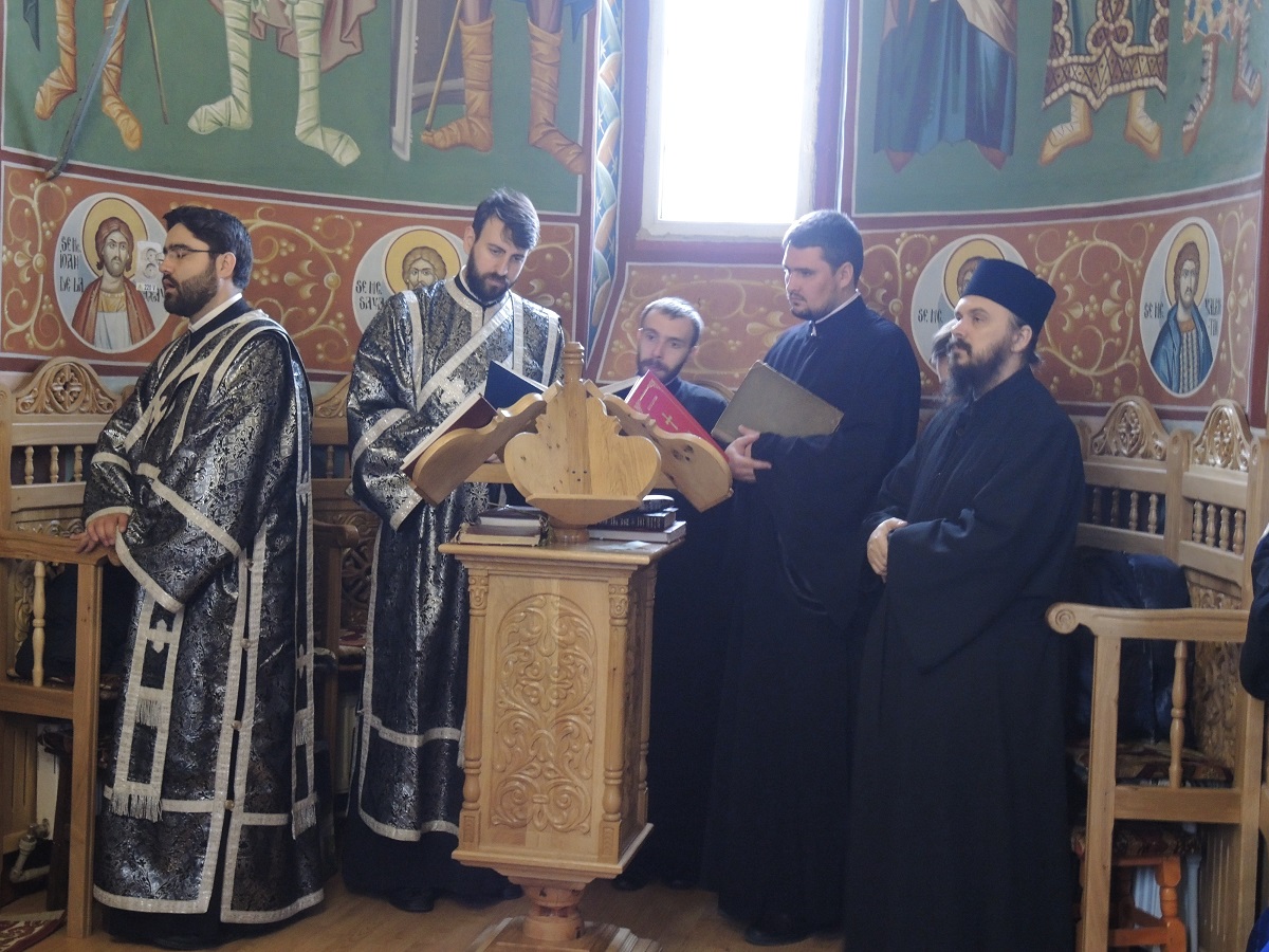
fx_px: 1833
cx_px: 634
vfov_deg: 29.1
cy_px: 476
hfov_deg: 38.2
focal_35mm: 50
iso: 800
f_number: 2.8
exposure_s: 1/6
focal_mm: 11
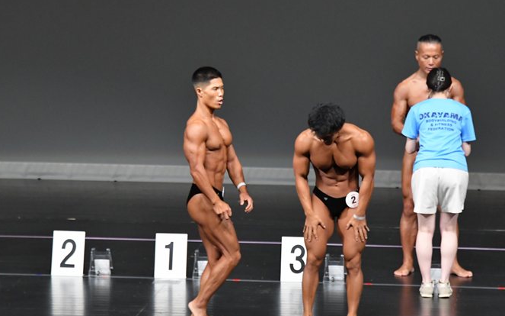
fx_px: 3688
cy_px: 170
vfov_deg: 4.9
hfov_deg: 7.8
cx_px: 240
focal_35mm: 268
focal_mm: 150
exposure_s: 1/400
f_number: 5.6
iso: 4000
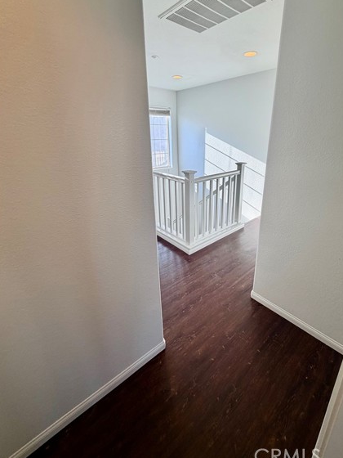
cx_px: 189
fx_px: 211
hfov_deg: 77.9
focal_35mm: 16
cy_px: 206
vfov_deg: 94.2
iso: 64
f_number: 2.2
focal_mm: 2.22
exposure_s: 1/120
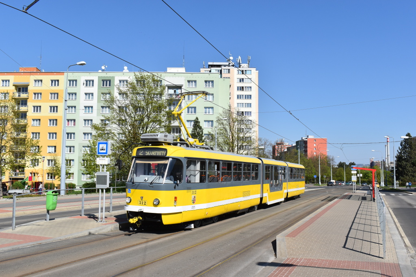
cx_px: 208
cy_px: 138
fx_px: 399
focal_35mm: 34
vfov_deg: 38.4
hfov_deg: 55.1
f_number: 11
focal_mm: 23
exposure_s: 1/500
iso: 200
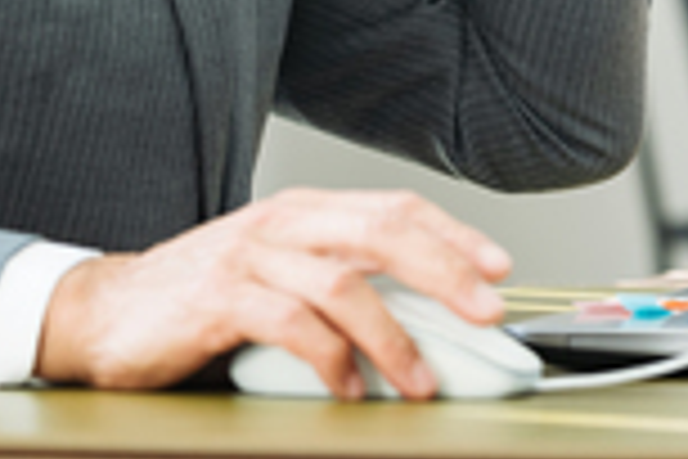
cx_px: 571
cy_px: -464
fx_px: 8389
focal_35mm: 439
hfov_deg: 4.7
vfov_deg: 3.1
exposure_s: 1/160
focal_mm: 105
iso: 250
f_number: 3.2
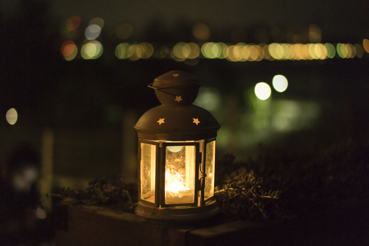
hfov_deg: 29.2
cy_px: 123
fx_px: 707
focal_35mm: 69
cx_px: 184
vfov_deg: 19.7
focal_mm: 45
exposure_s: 1/50
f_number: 1.8
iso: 3200
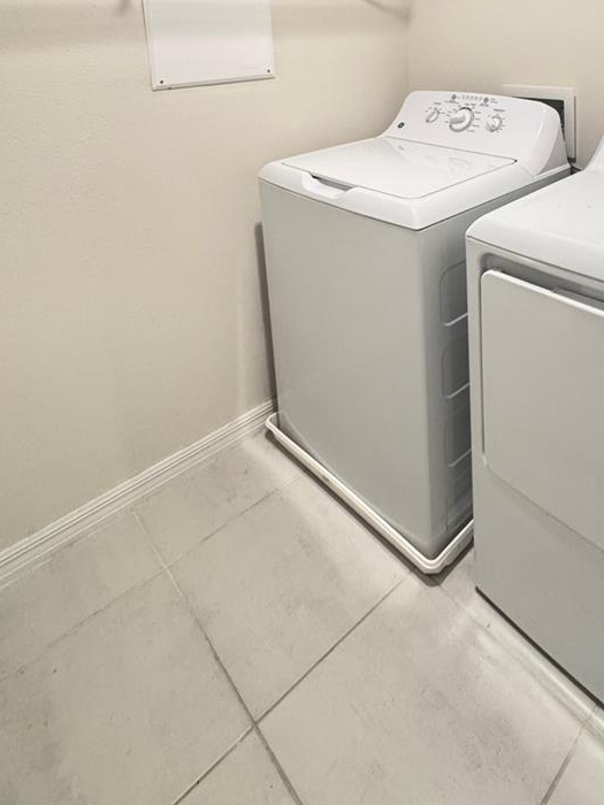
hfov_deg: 55.8
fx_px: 558
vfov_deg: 62.9
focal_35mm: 24
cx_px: 395
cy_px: 120
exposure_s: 1/60
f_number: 2.2
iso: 400
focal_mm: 2.22
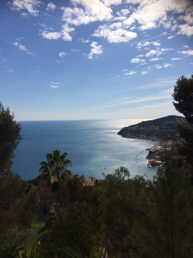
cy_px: 129
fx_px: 216
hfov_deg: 48.2
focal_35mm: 29
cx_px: 96
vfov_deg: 61.7
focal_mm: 4.15
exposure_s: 1/5882
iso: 40
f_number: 2.2
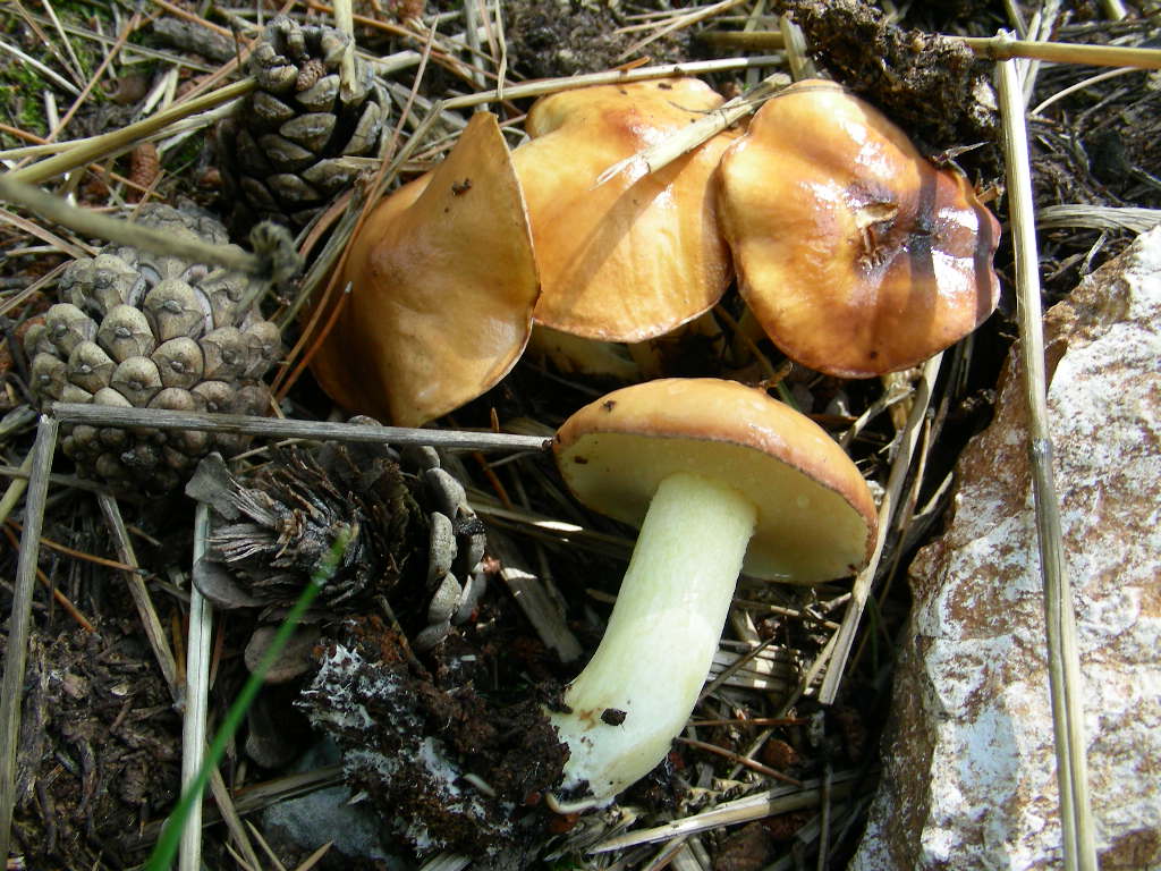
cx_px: 580
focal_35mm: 38
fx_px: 1274
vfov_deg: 37.7
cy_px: 436
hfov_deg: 49.0
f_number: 3.5
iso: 50
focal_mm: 6.3
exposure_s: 1/41.4
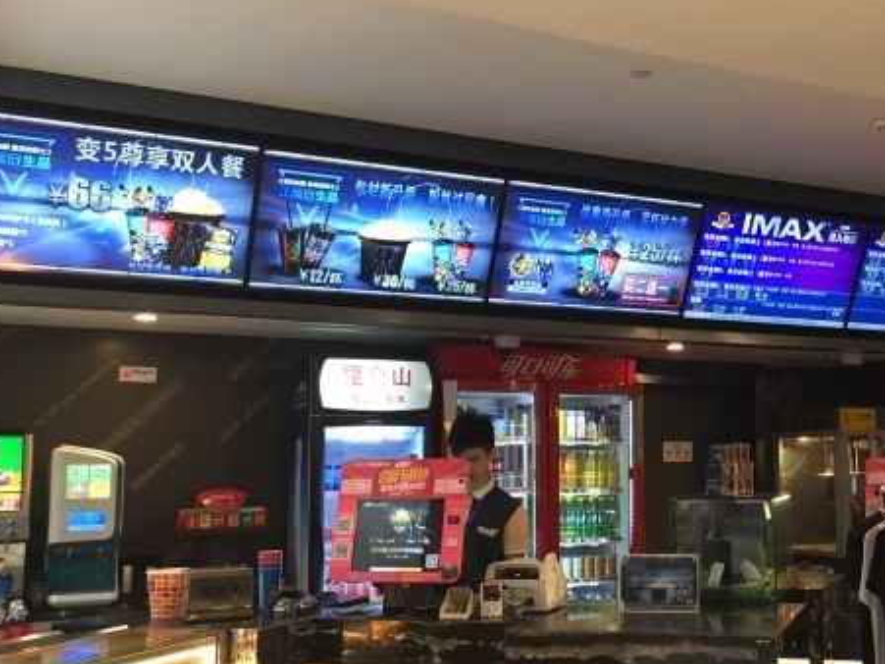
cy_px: 351
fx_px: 1150
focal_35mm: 45
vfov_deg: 32.2
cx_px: 642
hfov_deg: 41.1
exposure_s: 1/33
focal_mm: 4.15
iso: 80
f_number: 2.2
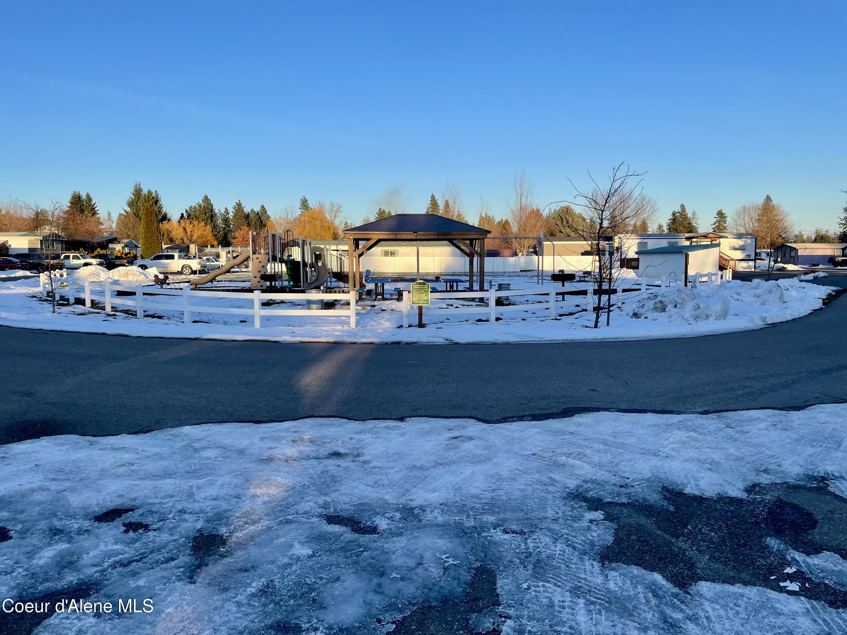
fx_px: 636
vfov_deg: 53.1
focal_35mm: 26
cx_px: 424
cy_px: 318
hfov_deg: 67.3
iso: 32
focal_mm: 4.2
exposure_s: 1/1642
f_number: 1.6
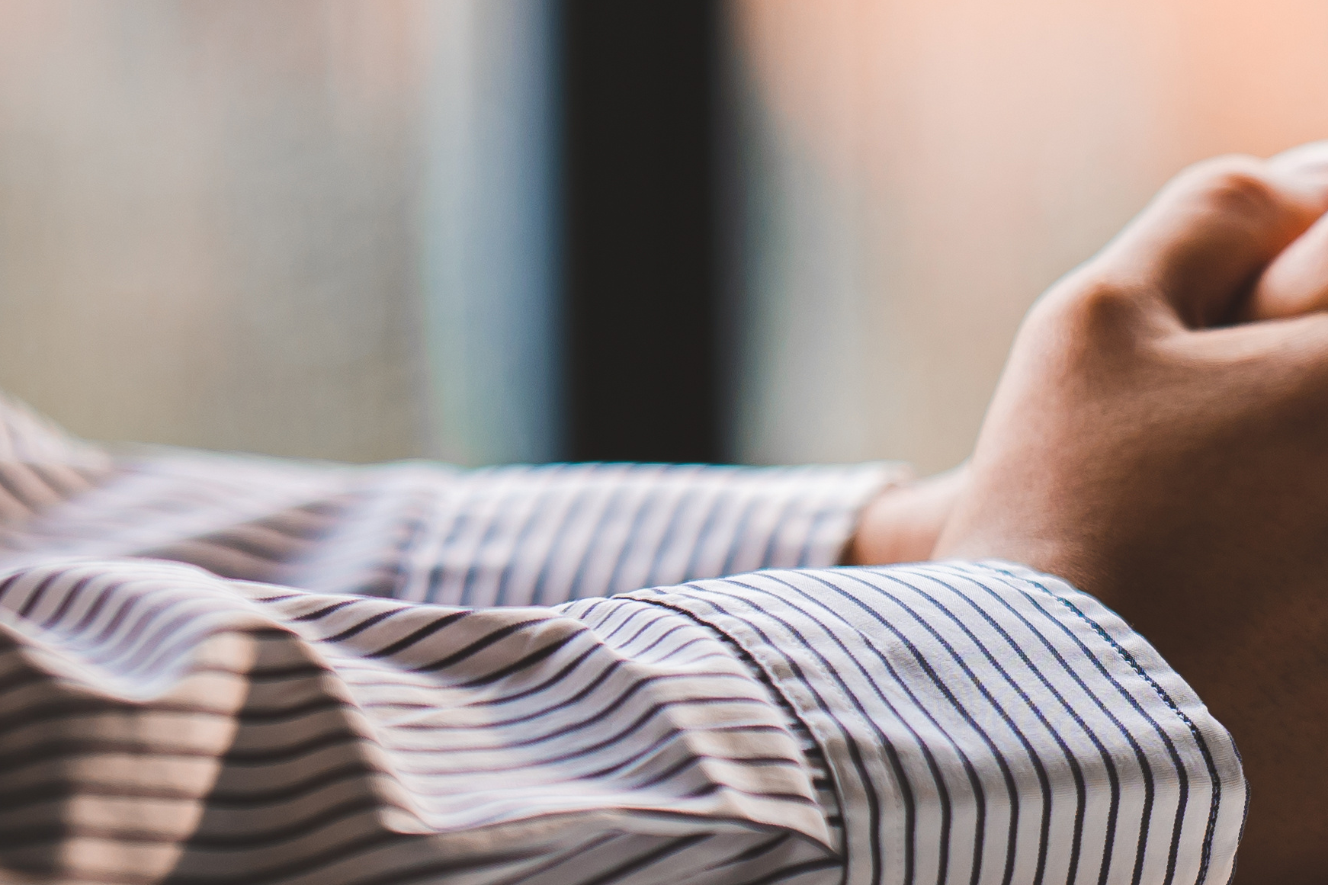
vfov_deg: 4.0
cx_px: 2203
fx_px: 12614
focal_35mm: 342
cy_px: 58
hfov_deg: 5.9
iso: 100
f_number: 2
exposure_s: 1/250
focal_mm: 85
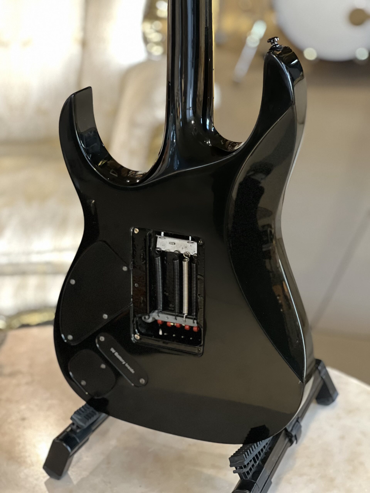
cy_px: 246
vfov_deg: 25.3
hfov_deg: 19.1
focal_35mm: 77
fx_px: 1097
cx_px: 185
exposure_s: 1/14
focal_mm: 9
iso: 1000
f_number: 2.8
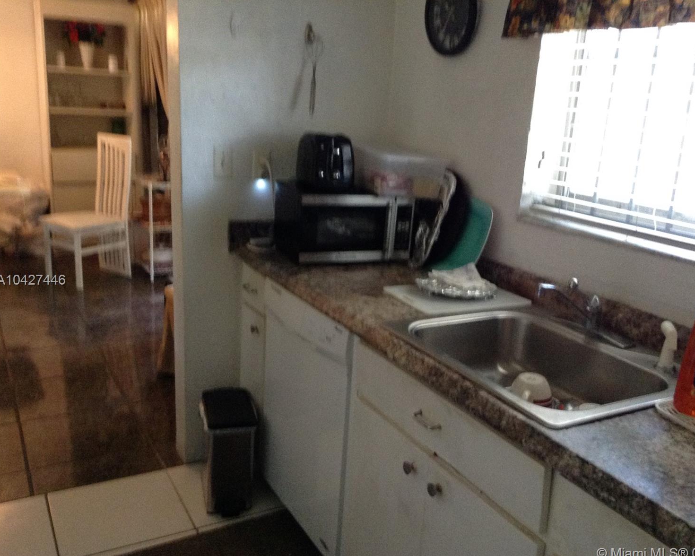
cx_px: 372
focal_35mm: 35
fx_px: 720
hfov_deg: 51.5
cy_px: 281
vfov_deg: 42.2
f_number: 2.4
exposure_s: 1/17
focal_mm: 3.3
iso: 200
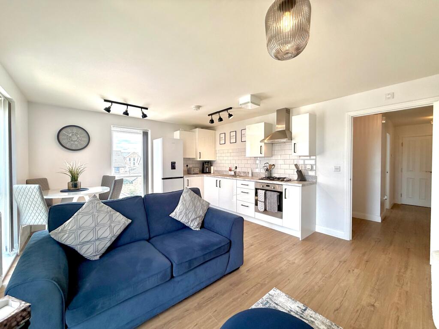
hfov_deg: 102.1
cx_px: 220
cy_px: 164
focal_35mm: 14
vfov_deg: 85.7
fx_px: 178
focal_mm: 2.22
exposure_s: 1/181
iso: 64
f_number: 2.2
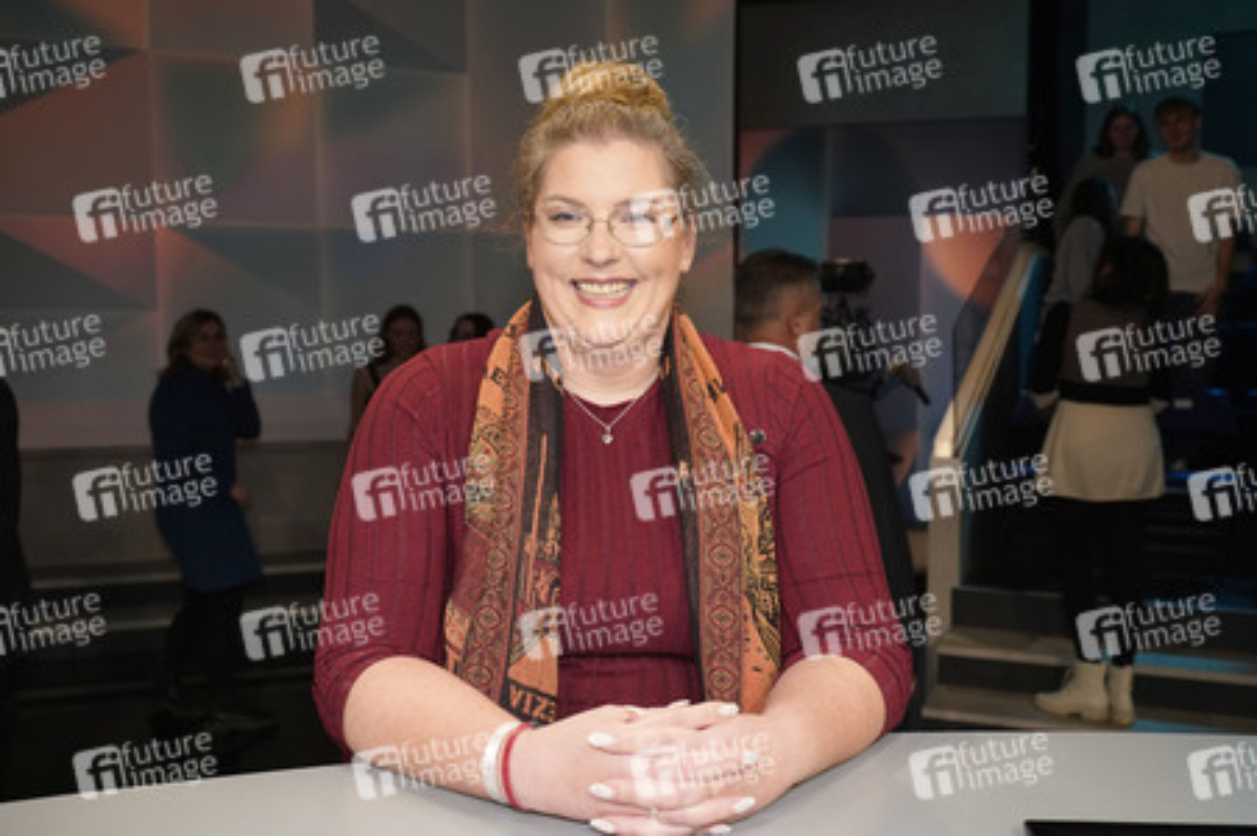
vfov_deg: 37.8
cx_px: 628
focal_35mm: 35
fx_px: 1221
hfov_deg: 54.5
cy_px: 418
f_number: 5.6
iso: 2000
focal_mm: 35
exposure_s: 1/160
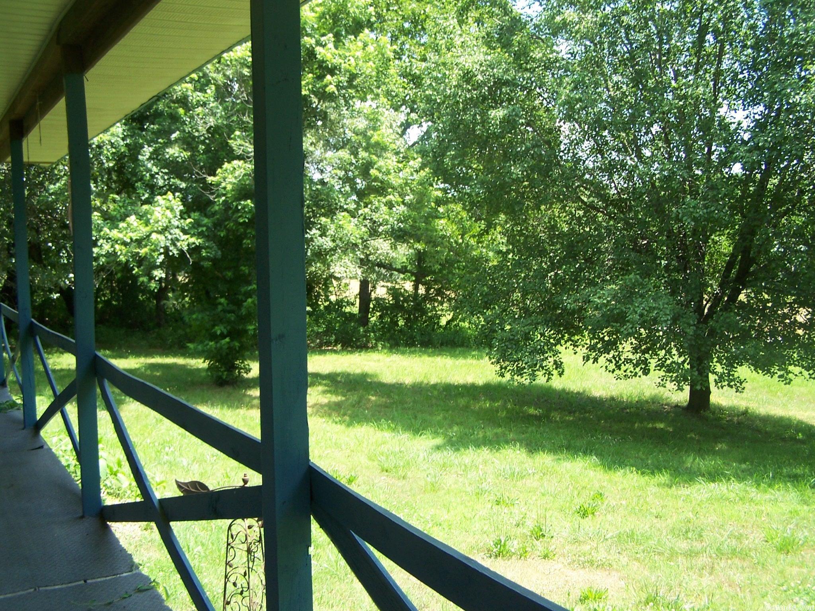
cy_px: 306
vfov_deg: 37.7
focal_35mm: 38
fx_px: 895
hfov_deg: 49.0
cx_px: 408
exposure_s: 1/250
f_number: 2.8
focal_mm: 6.3
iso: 80
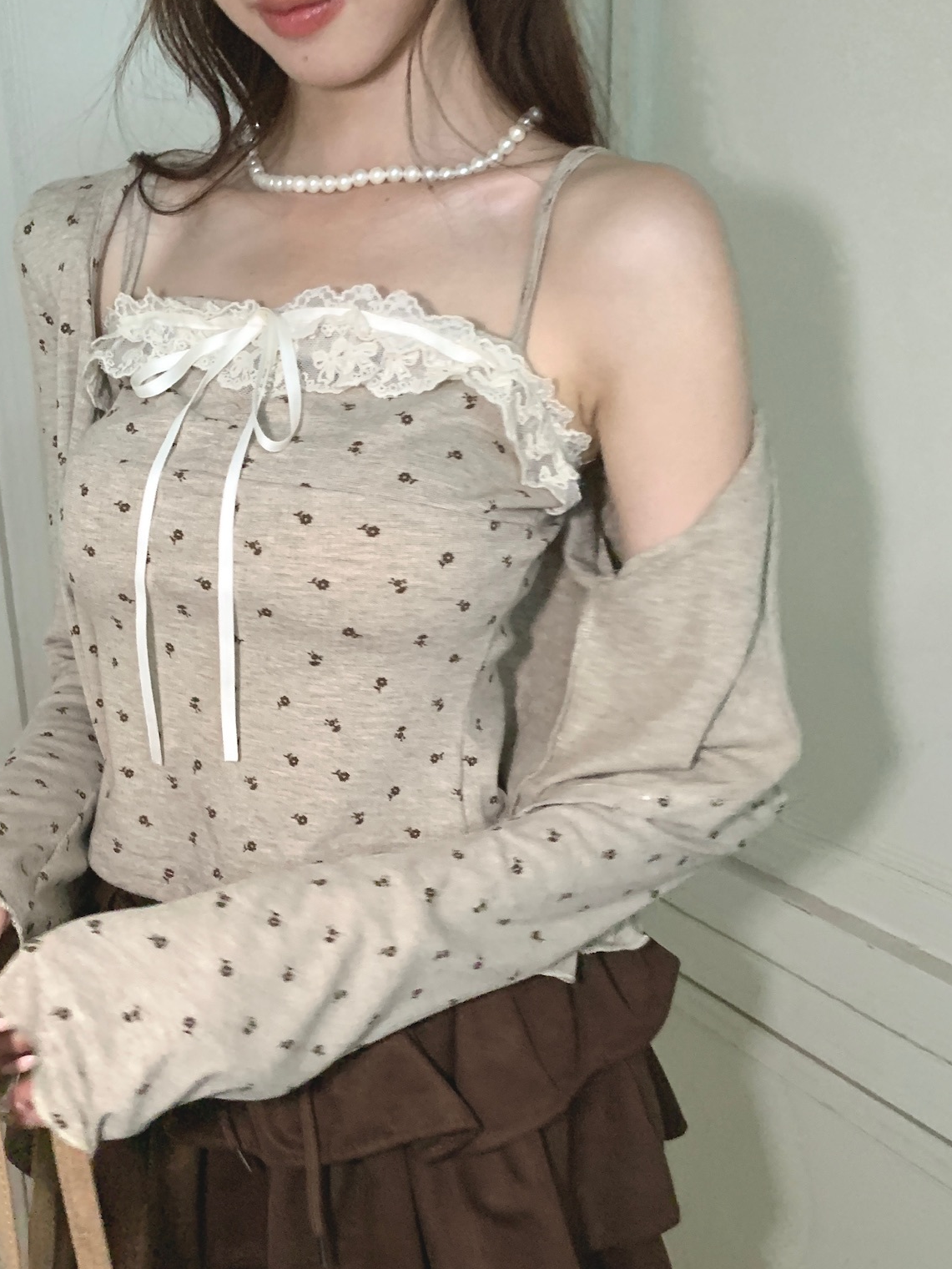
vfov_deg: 52.1
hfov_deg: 40.4
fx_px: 1283
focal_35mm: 35
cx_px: 362
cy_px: 782
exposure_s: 1/36
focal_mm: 4.25
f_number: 1.8
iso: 400
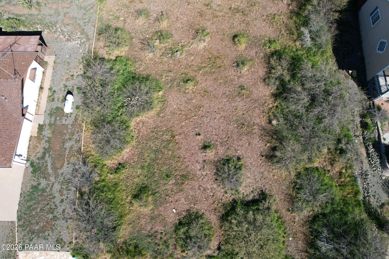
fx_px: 238
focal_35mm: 22
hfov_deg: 78.6
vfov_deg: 57.2
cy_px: 130
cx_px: 194
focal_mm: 8.38
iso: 100
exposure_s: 1/160
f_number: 2.8
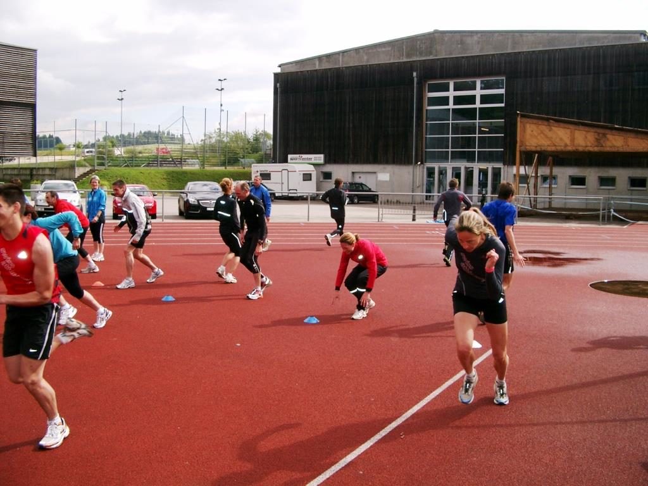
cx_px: 324
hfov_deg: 50.1
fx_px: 693
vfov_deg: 38.7
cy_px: 243
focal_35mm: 37
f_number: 5
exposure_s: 1/640
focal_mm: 7.6
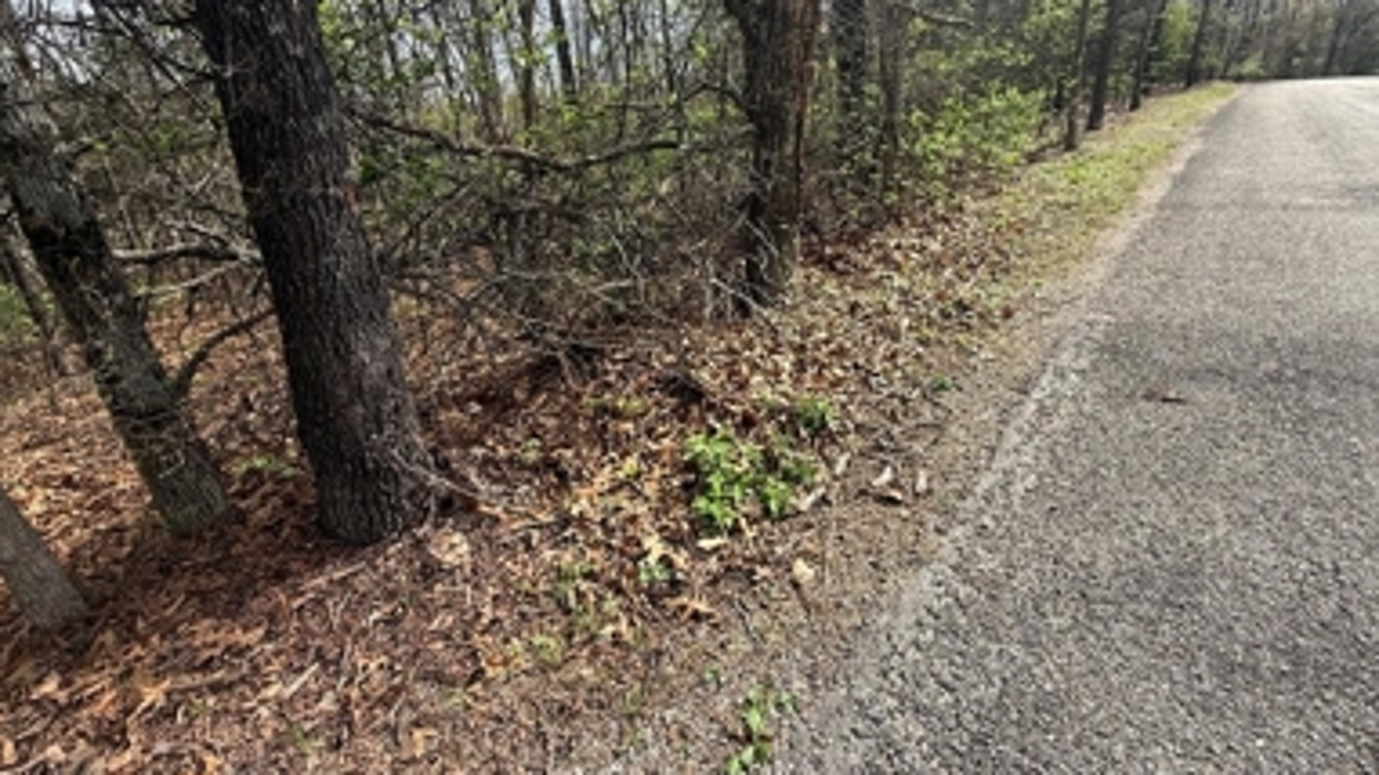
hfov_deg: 99.4
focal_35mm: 16
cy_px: 257
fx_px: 585
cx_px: 699
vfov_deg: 65.2
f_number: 2.2
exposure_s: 1/809
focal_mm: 2.22
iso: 50
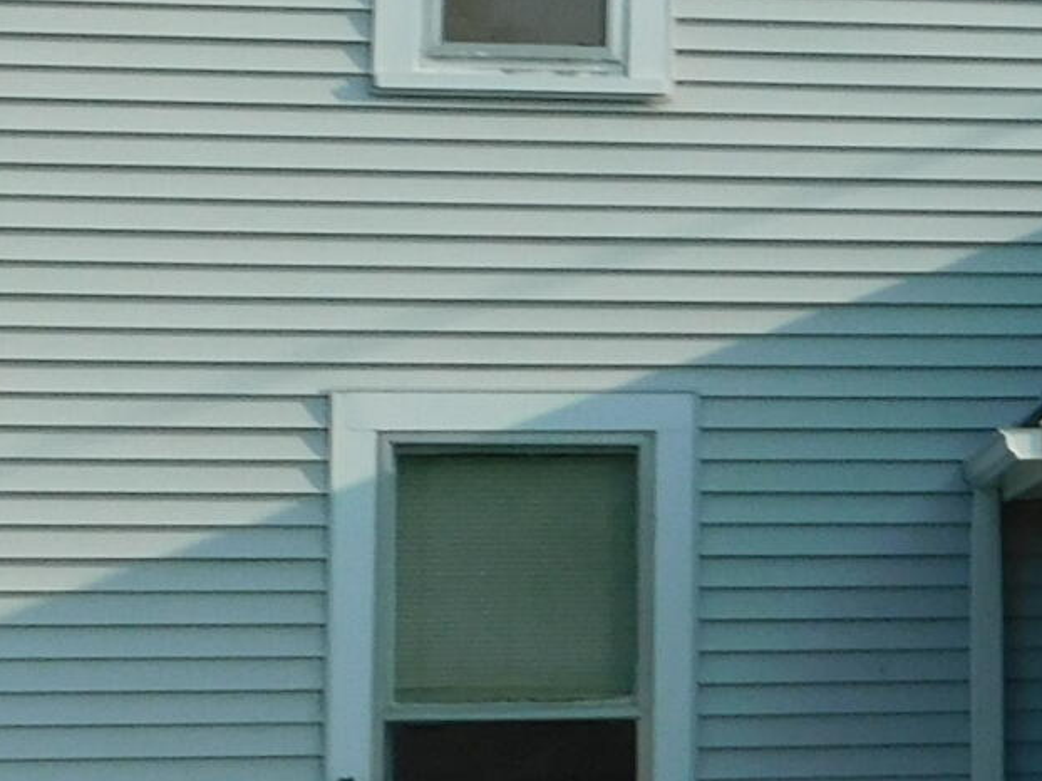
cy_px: 402
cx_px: 1694
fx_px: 3340
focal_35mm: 111
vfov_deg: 13.3
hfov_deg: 15.8
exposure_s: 1/400
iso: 125
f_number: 6
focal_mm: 4
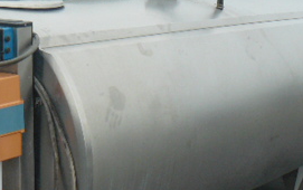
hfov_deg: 22.9
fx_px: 744
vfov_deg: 14.5
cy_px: 121
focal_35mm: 90
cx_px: 92
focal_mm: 6
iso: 100
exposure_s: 1/250
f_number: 5
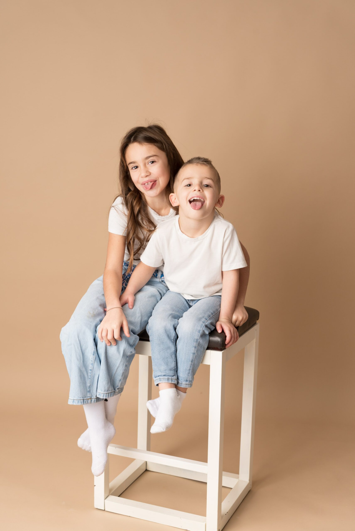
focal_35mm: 55
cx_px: 178
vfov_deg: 36.2
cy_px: 266
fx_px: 813
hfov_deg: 24.6
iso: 200
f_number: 4.5
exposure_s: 1/125
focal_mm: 55
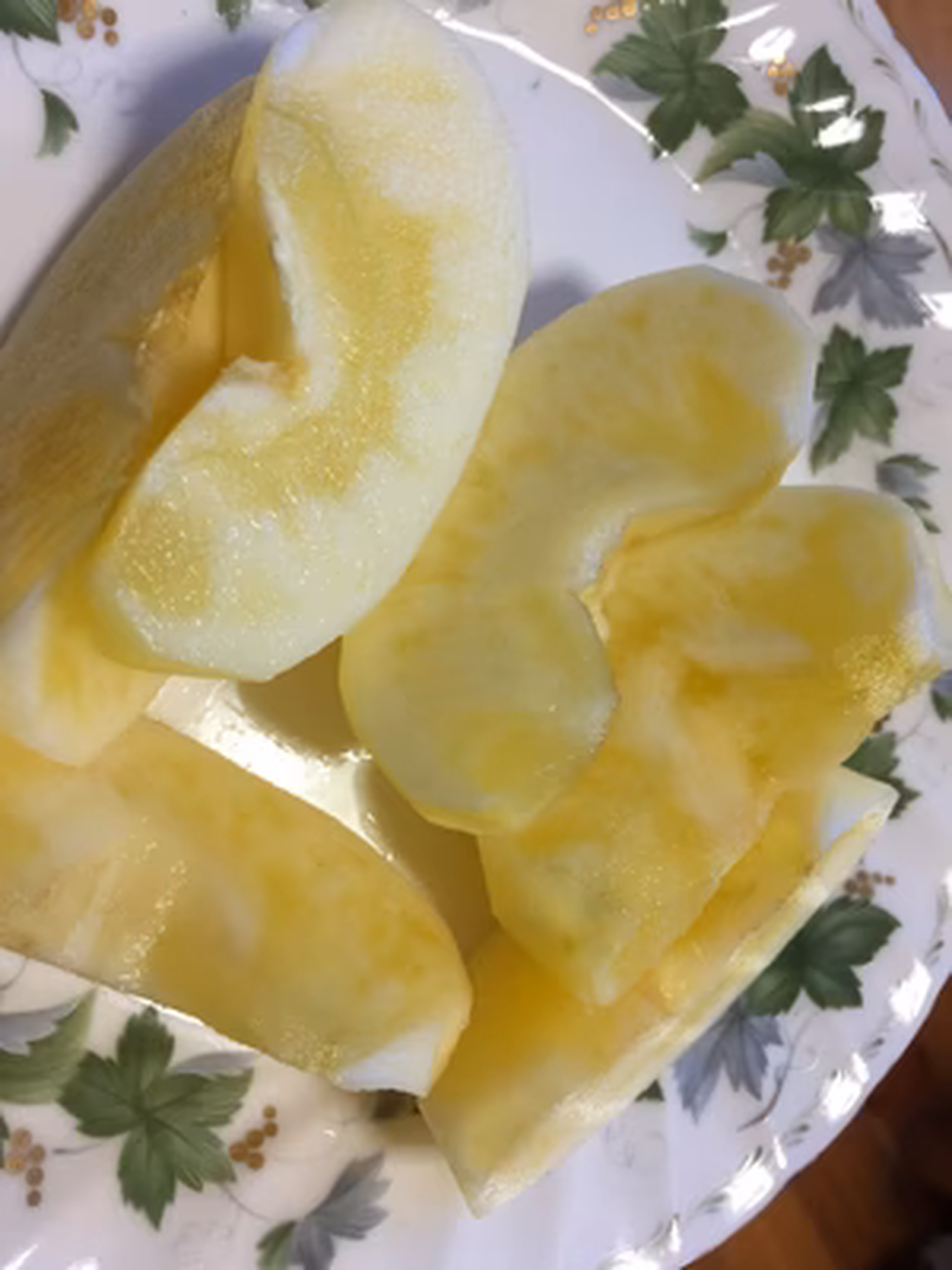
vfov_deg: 61.7
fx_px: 1063
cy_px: 635
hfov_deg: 48.2
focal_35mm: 29
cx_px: 476
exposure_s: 1/40
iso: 32
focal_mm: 4.15
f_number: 2.2
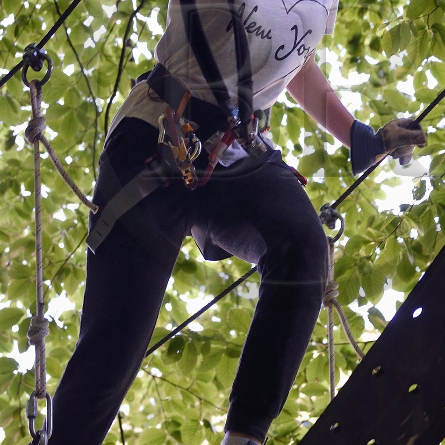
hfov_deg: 11.6
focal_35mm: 150
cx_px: 291
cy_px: 91
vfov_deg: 11.6
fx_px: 2182
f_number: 5.6
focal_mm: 70
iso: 800
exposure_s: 1/160
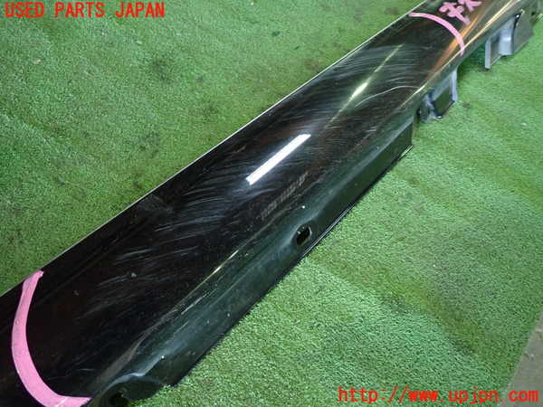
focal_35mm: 25
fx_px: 392
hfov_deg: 69.4
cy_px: 204
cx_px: 272
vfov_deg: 54.9
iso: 500
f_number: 2
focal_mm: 4.5
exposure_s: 1/30
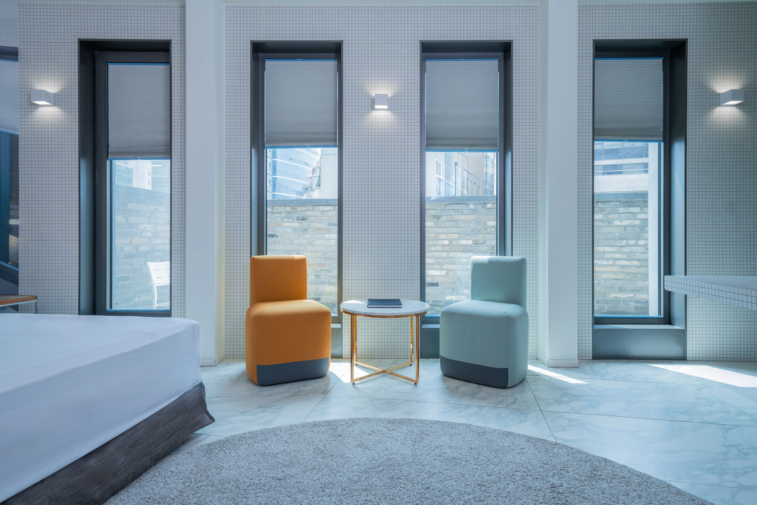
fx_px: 421
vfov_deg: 61.9
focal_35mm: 20
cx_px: 378
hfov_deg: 84.0
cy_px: 252
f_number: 5
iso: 100
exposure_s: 1/30
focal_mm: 20
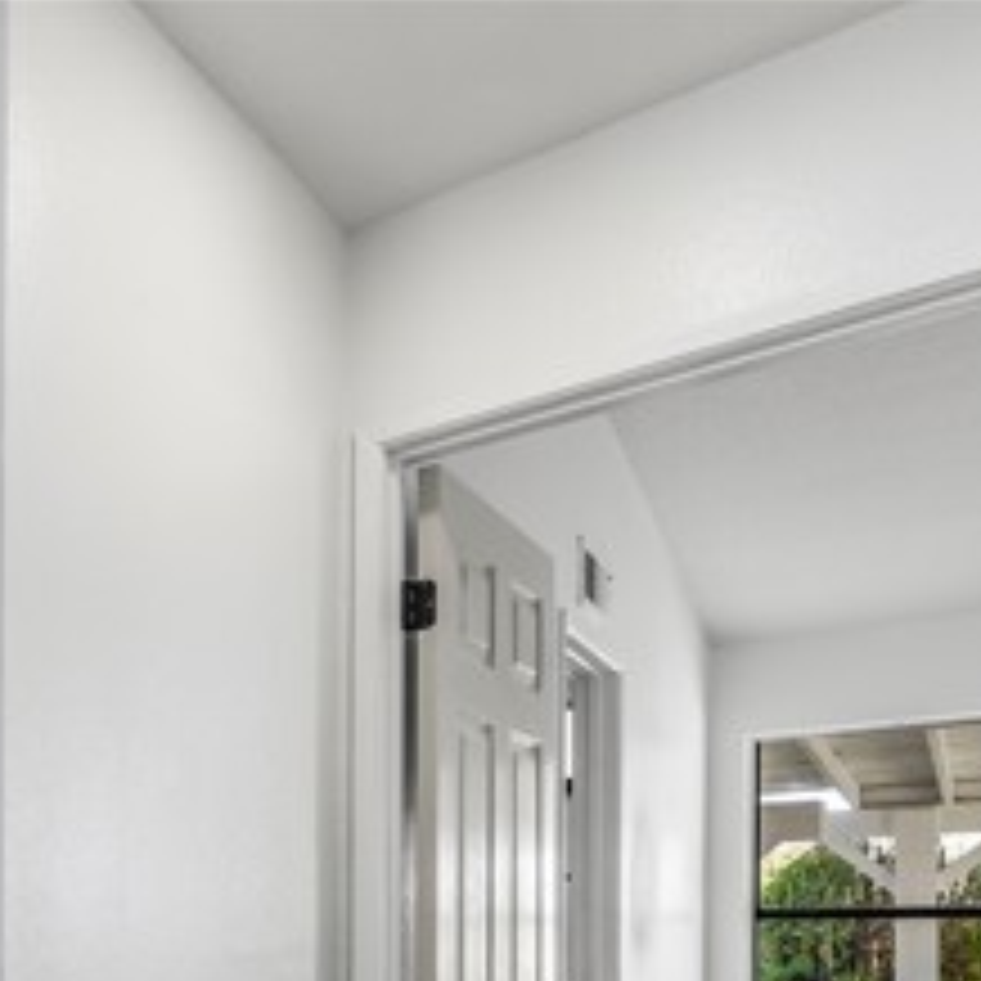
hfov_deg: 35.2
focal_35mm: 35
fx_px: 1122
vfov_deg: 41.7
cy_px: 956
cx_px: -248
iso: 320
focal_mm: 14
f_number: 7.1
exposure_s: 1/15
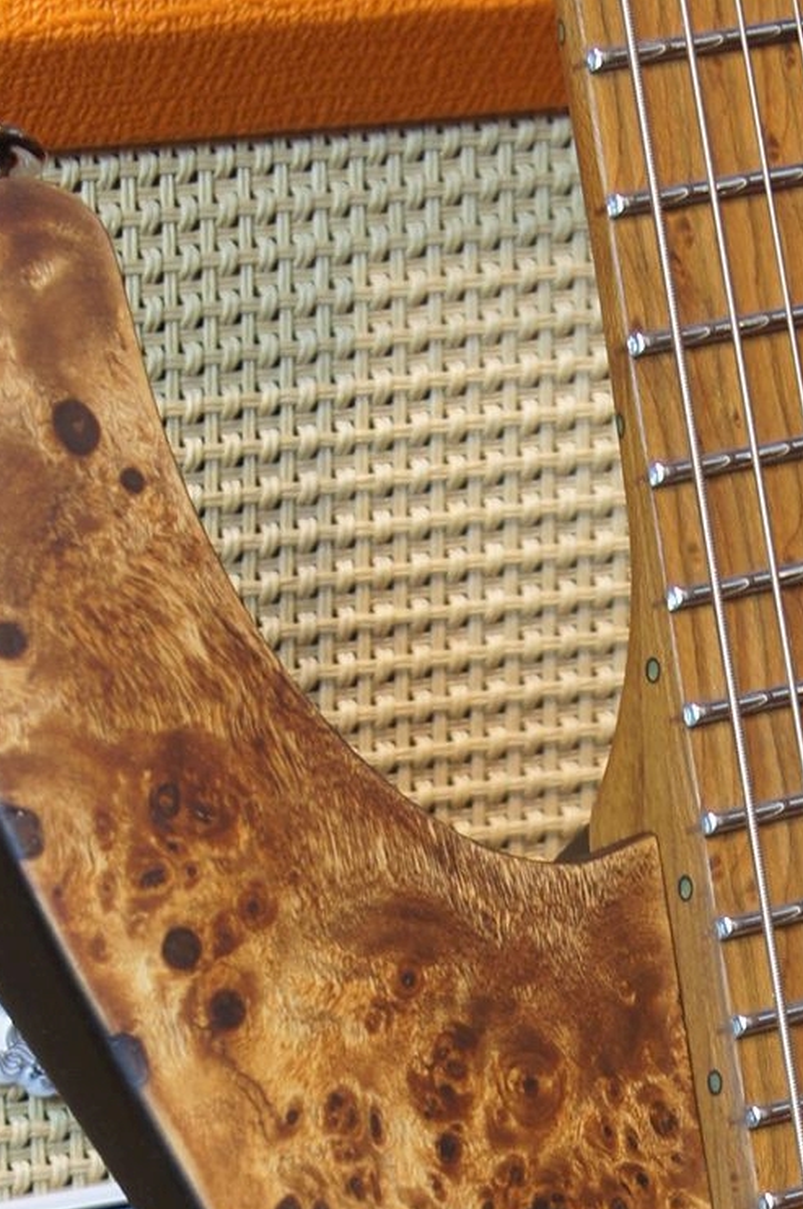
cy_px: 1732
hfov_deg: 5.4
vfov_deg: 8.0
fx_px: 8536
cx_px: 928
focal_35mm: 255
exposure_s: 1/4
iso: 100
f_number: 6.3
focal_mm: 55
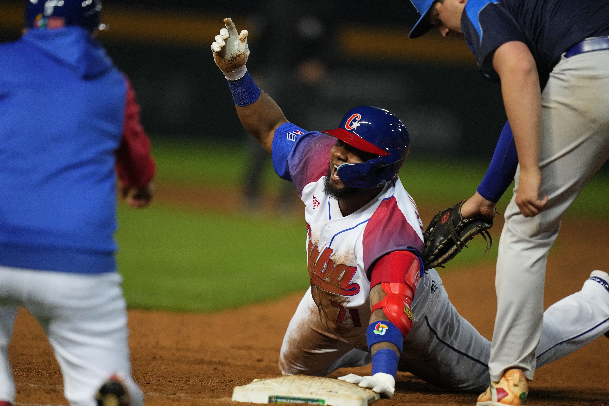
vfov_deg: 3.4
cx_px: 304
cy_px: 203
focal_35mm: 400
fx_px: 6766
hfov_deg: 5.2
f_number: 2.8
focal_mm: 400
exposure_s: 1/2500
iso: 4000
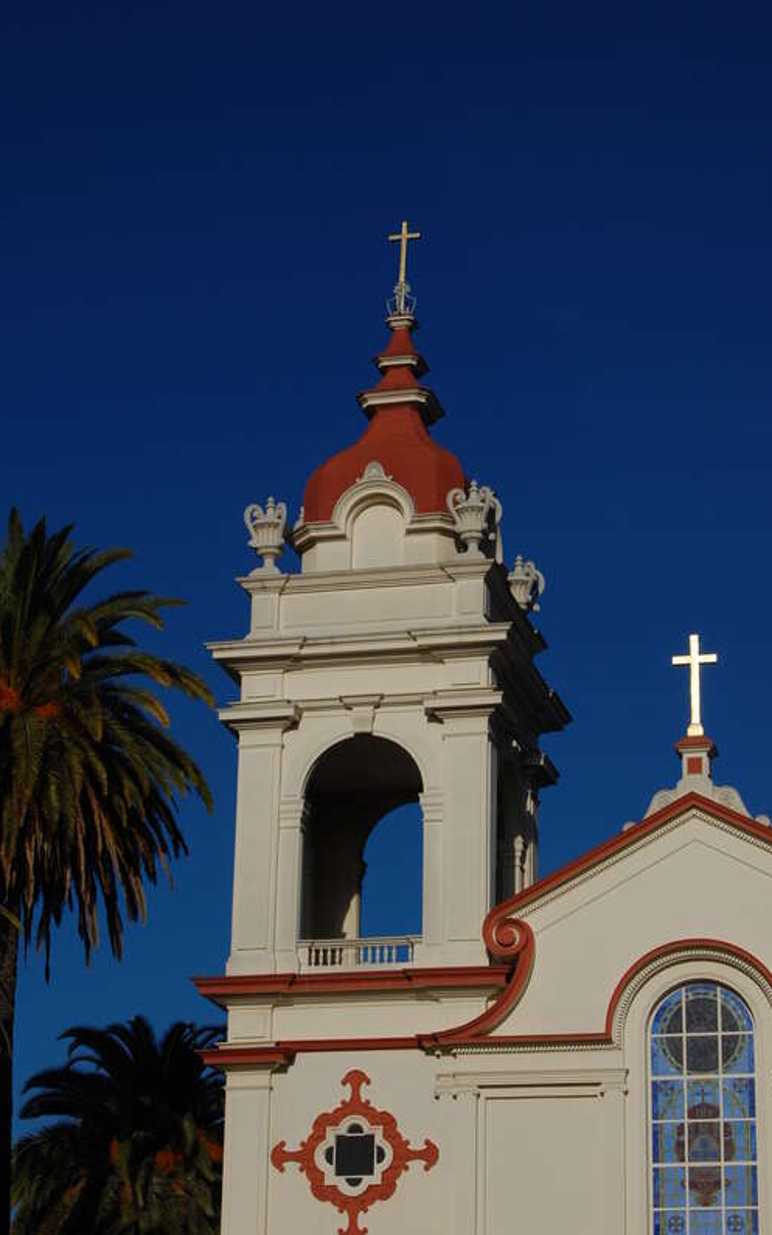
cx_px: 396
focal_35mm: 85
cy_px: 618
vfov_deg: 24.5
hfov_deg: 15.5
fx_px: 2844
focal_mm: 55
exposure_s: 1/500
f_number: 16
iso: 200
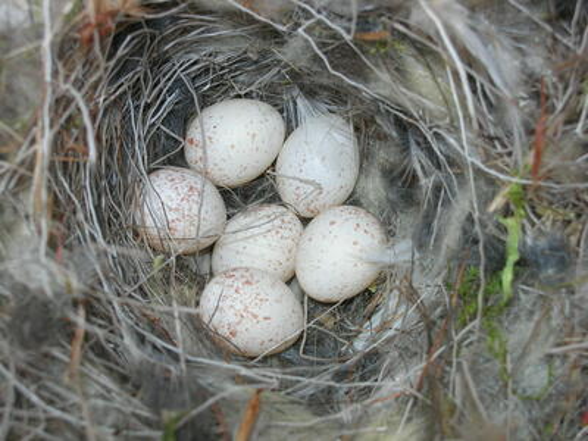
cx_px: 294
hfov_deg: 27.0
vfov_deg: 20.4
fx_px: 1223
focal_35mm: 72
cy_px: 220
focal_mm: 14.9
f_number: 6.3
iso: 64
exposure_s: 1/60.1
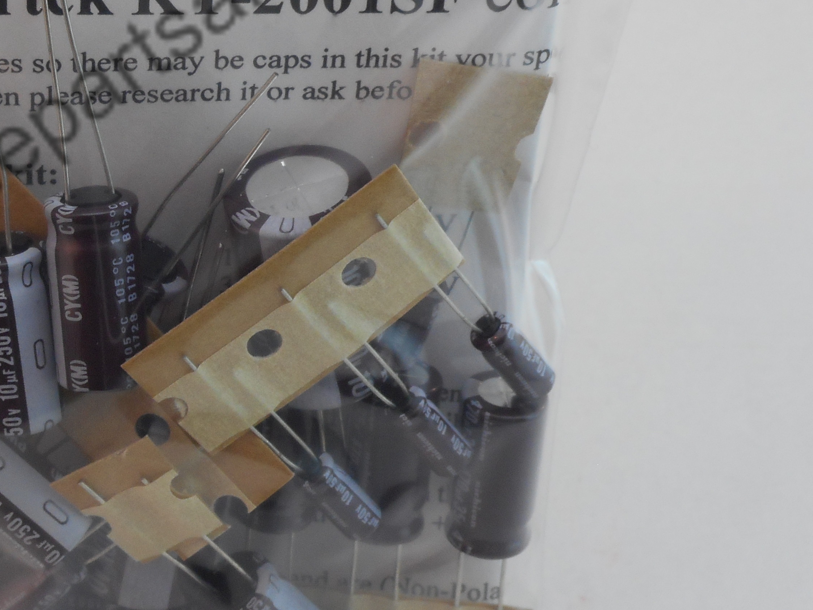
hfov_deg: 16.7
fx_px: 2748
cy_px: 109
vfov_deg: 12.6
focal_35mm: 117
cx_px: 165
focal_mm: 9.1
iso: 140
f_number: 4.9
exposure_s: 1/30
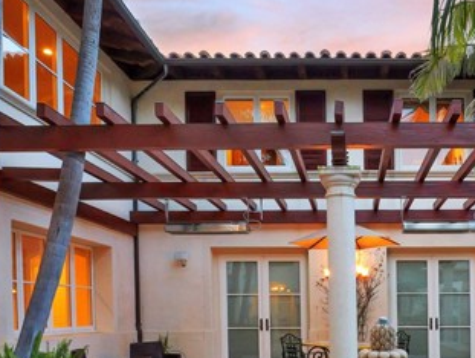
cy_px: 330
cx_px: 334
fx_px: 508
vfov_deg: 36.1
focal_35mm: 37
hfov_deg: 48.8
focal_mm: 9
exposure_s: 1/30
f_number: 8
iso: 1600
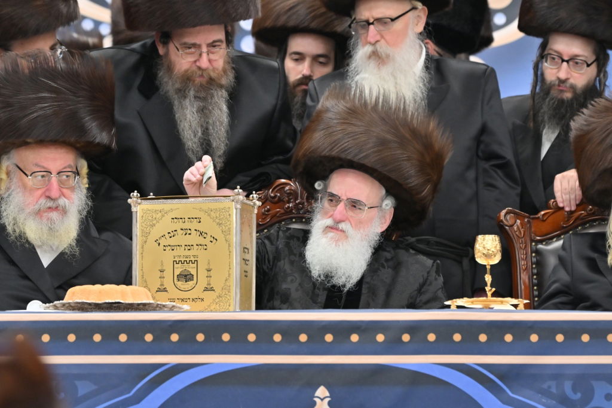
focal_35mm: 300
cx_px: 306
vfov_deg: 4.6
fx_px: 5098
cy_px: 204
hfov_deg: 6.9
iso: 500
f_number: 4
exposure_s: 1/125
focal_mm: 200
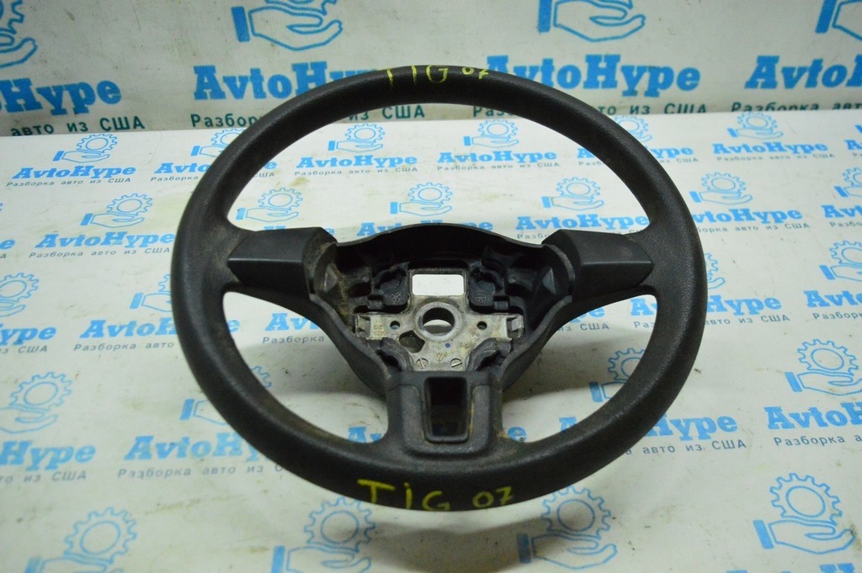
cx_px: 431
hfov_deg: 57.3
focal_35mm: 33
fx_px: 790
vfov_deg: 39.9
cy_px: 286
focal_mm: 22
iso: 6400
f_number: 3.8
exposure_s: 1/1000
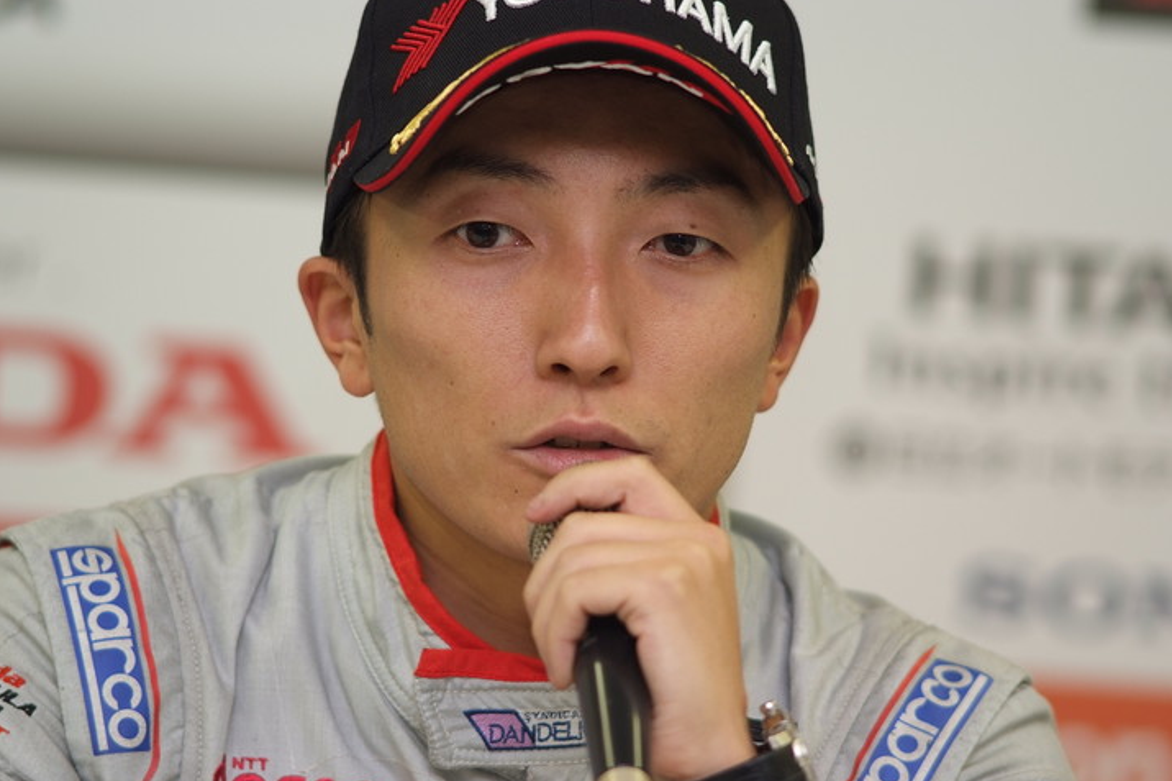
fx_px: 8851
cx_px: 587
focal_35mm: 272
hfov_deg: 7.6
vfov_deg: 5.0
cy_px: 390
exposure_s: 1/125
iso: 400
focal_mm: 180
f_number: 2.8
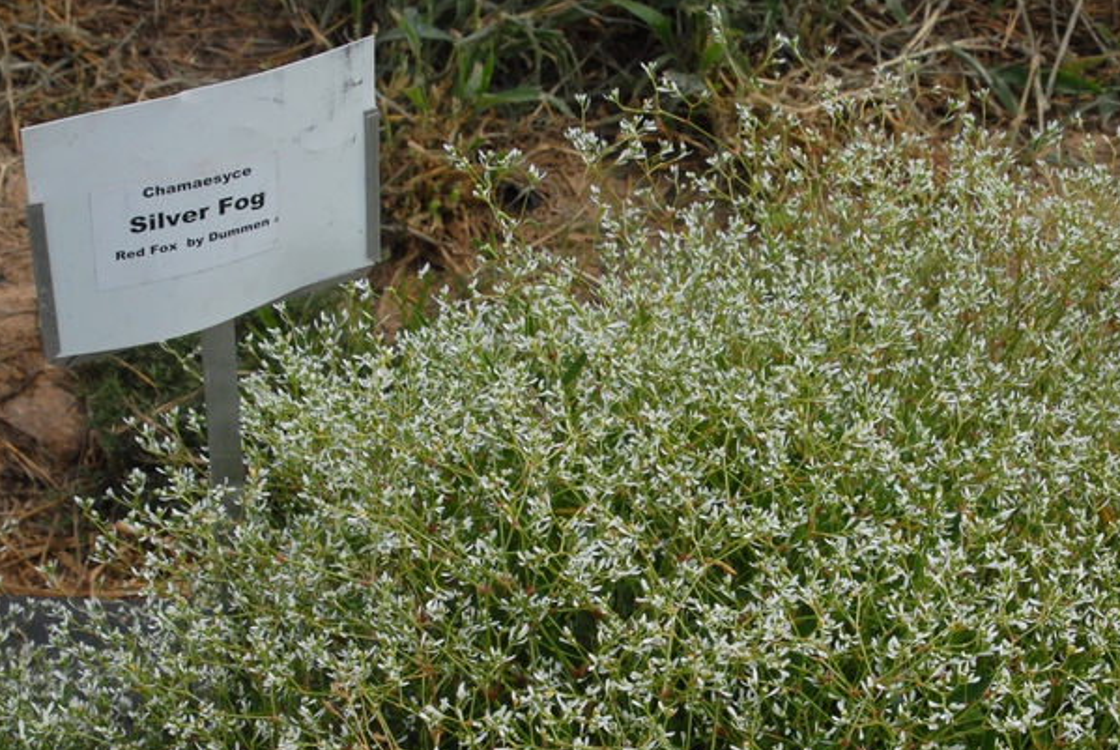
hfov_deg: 24.5
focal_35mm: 82
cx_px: 797
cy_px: 474
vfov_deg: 16.7
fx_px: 2554
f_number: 11
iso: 400
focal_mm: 32
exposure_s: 1/500
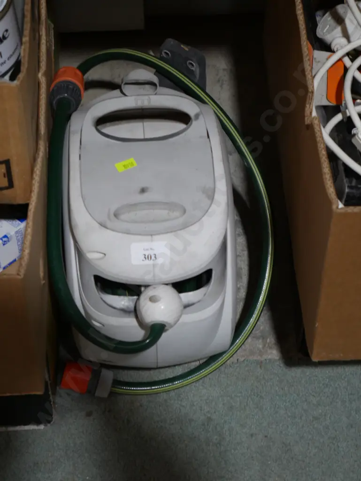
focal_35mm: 84
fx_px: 1167
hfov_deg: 17.6
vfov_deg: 23.3
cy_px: 240
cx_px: 180
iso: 1000
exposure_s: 1/100
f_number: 5.6
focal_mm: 42
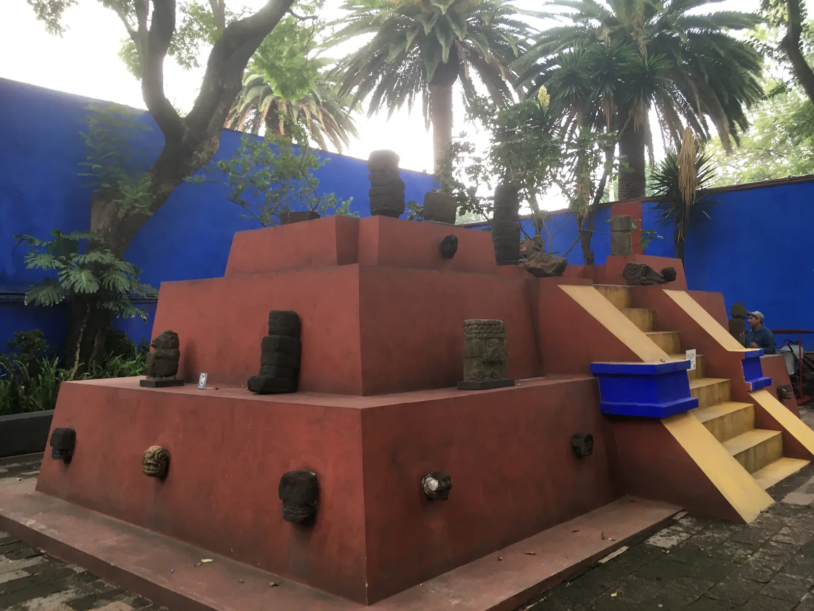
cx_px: 407
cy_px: 306
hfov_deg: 61.7
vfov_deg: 48.2
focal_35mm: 29
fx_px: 682
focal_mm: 4.15
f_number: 2.2
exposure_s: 1/30
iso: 25
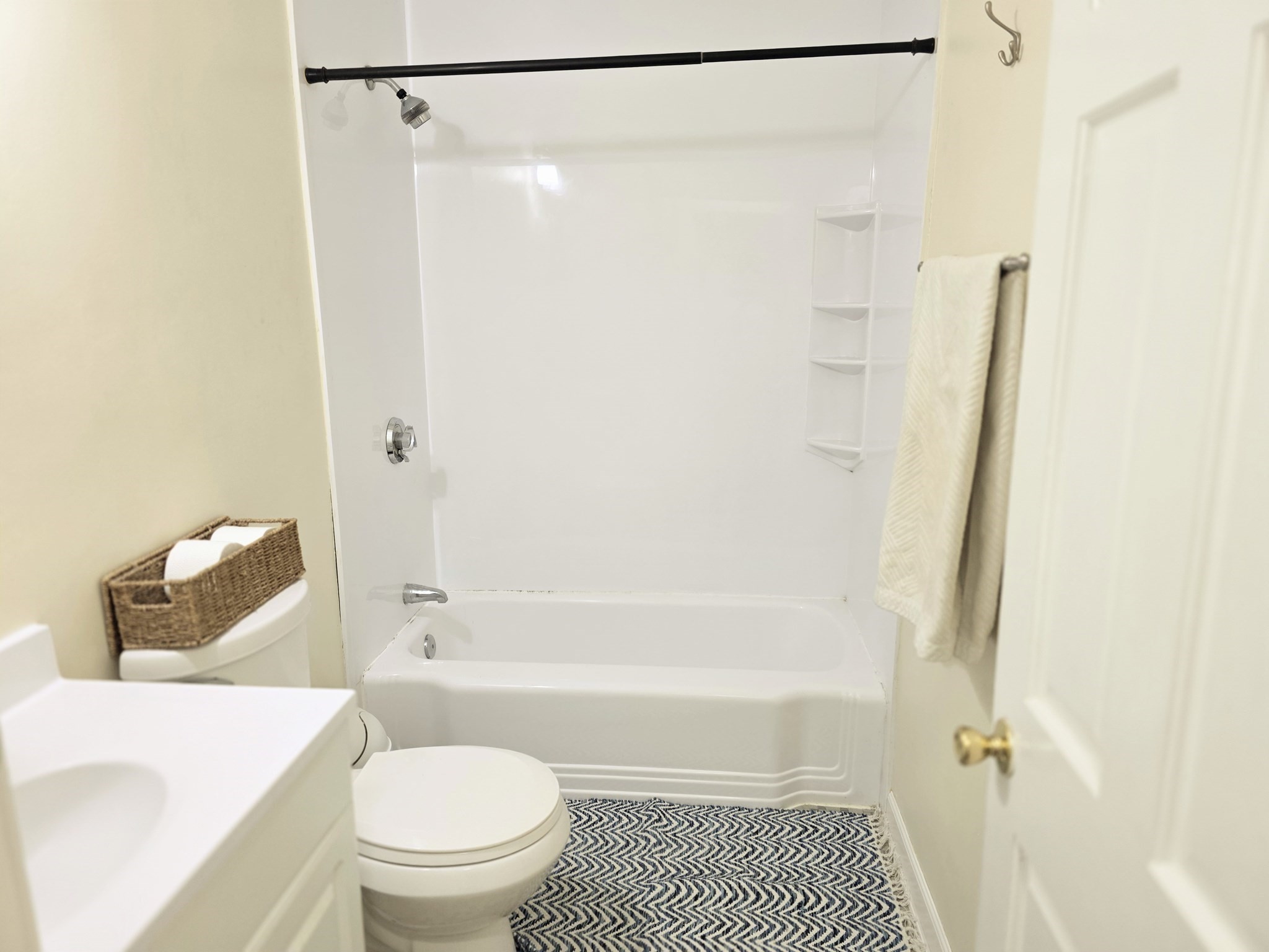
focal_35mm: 23
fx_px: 843
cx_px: 634
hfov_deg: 73.9
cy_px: 476
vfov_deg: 58.9
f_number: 1.7
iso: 320
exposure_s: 1/120
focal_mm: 6.3
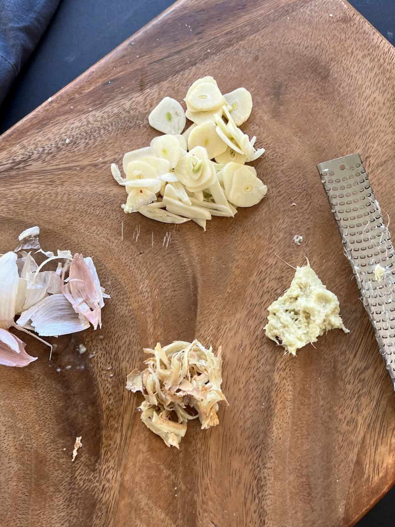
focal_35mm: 32
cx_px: 183
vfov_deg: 56.6
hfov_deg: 44.1
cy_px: 224
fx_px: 487
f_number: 1.5
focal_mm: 5.7
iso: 80
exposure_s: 1/121
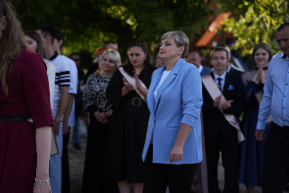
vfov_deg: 19.5
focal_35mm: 70
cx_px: 144
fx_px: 562
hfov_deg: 28.8
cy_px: 96
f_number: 2.8
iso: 160
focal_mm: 70
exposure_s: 1/320
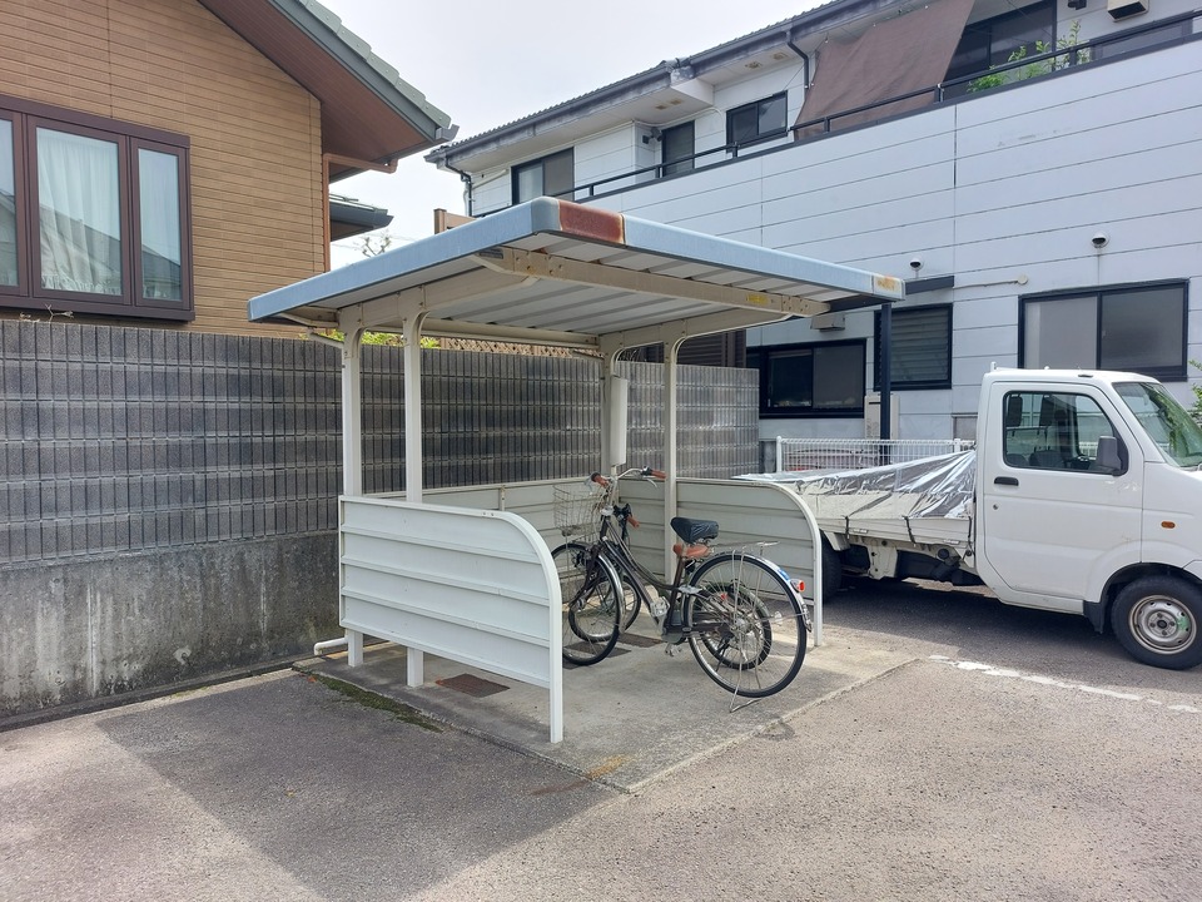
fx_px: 833
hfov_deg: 71.6
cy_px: 451
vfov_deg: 56.8
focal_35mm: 24
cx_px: 601
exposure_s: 1/481
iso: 25
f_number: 1.8
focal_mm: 5.23
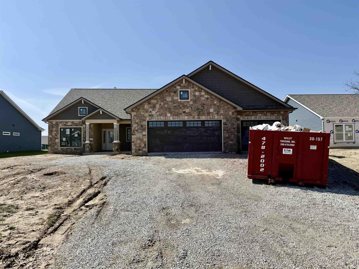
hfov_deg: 71.6
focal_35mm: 24
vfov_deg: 56.8
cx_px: 180
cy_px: 134
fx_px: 249
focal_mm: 6.76
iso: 80
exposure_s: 1/6173
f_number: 1.78
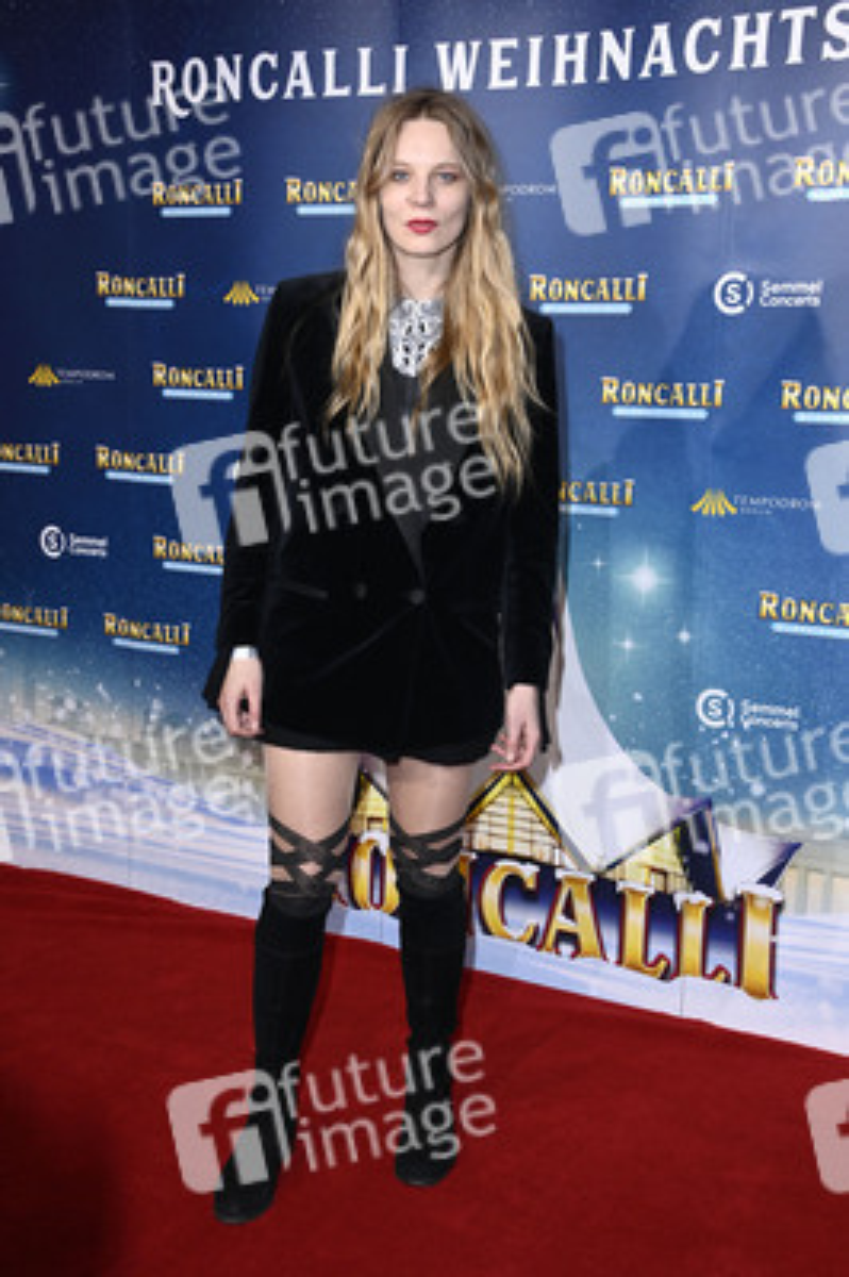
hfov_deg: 29.8
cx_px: 424
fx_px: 1595
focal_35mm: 45
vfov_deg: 43.6
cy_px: 638
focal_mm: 45
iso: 1250
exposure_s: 1/250
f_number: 5.6
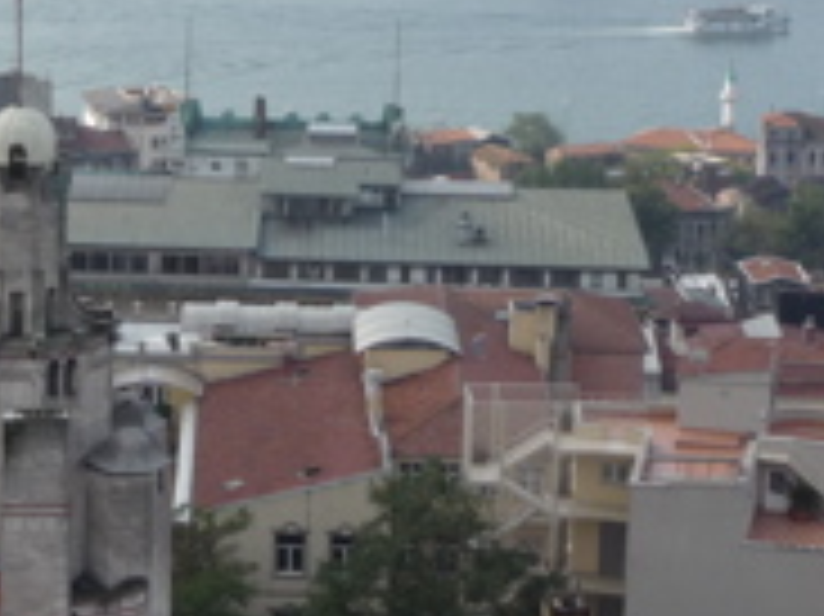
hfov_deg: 17.6
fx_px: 2641
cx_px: 212
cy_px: -11
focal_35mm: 111
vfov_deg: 13.1
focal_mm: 6.7
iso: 100
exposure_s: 1/500
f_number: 3.9
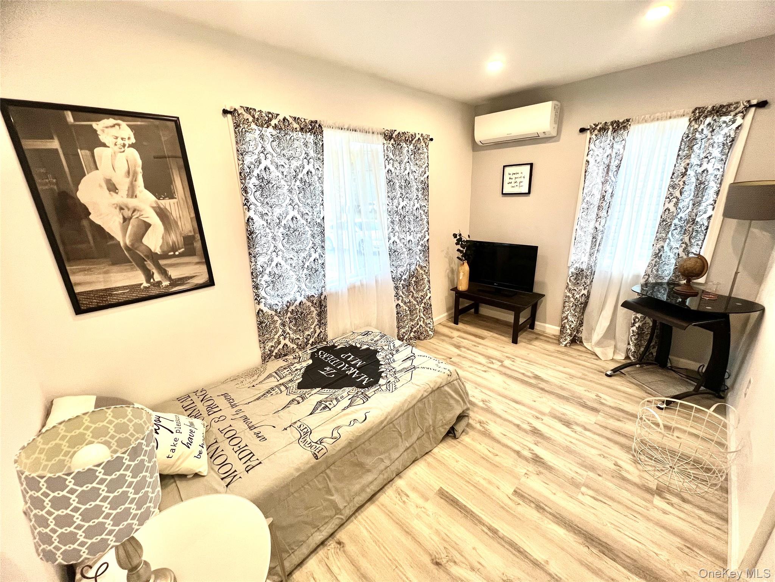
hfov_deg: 106.2
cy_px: 291
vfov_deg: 89.9
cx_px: 388
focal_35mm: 13
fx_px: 291
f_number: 1.8
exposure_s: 1/120
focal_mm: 1.57
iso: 125
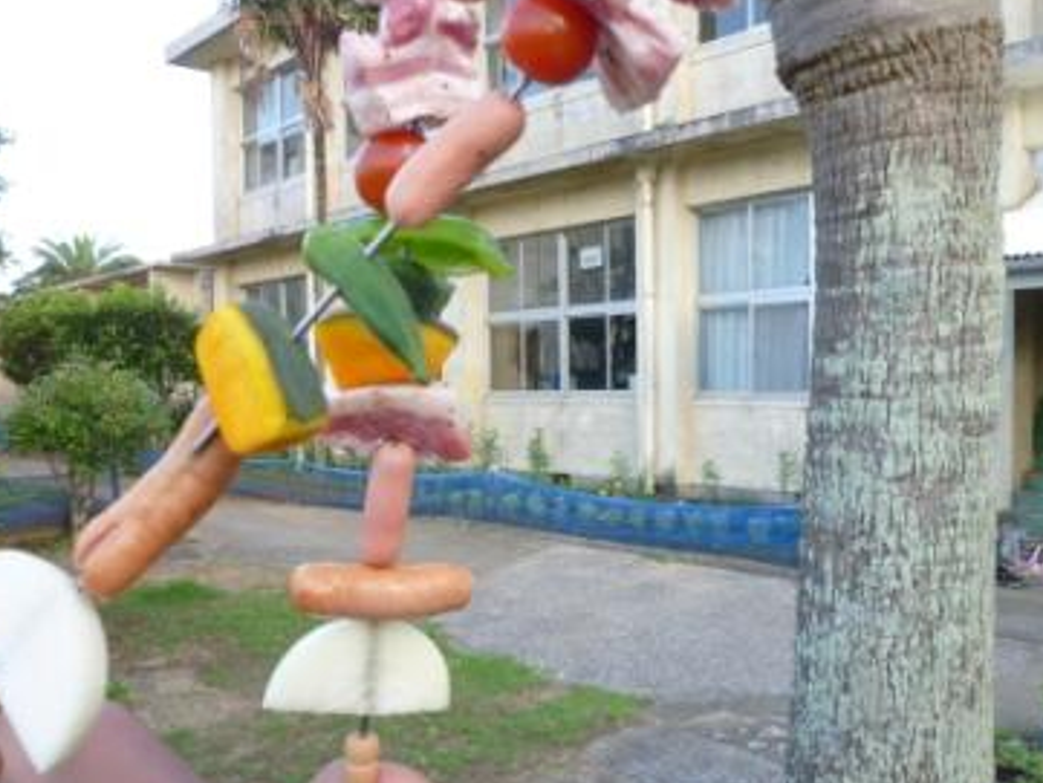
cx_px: 563
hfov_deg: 58.3
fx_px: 934
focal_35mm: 31
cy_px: 428
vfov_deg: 45.4
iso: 80
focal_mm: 4.5
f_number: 2.8
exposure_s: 1/80
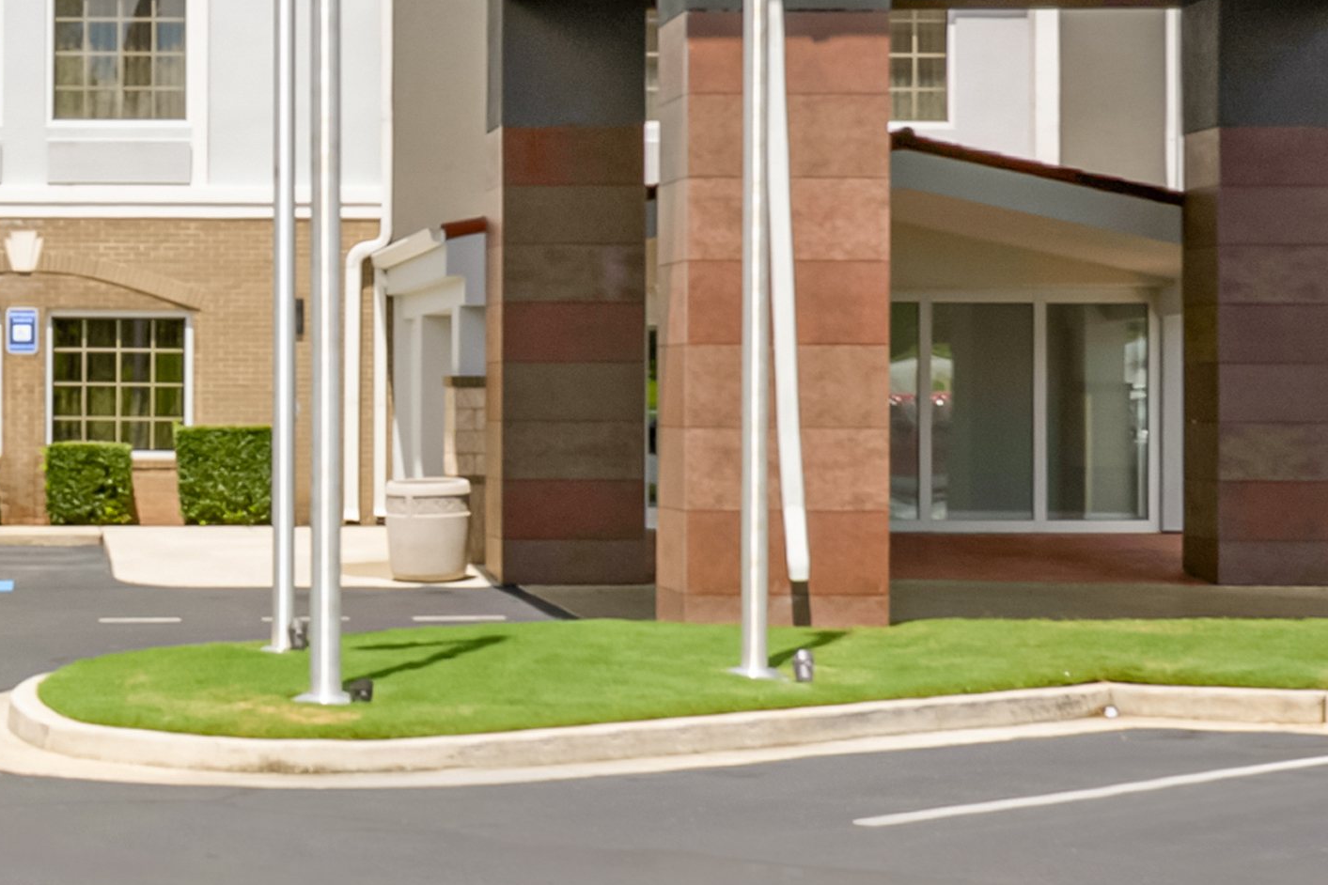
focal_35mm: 92
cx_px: -514
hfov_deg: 19.9
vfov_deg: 14.4
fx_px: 3394
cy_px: -158
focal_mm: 21
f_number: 9
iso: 64
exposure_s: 1/160
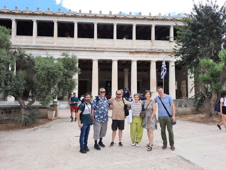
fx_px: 163
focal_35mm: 25
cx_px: 113
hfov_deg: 69.4
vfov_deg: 54.9
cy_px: 85
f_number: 2
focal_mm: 4.6
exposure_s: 1/543
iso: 32
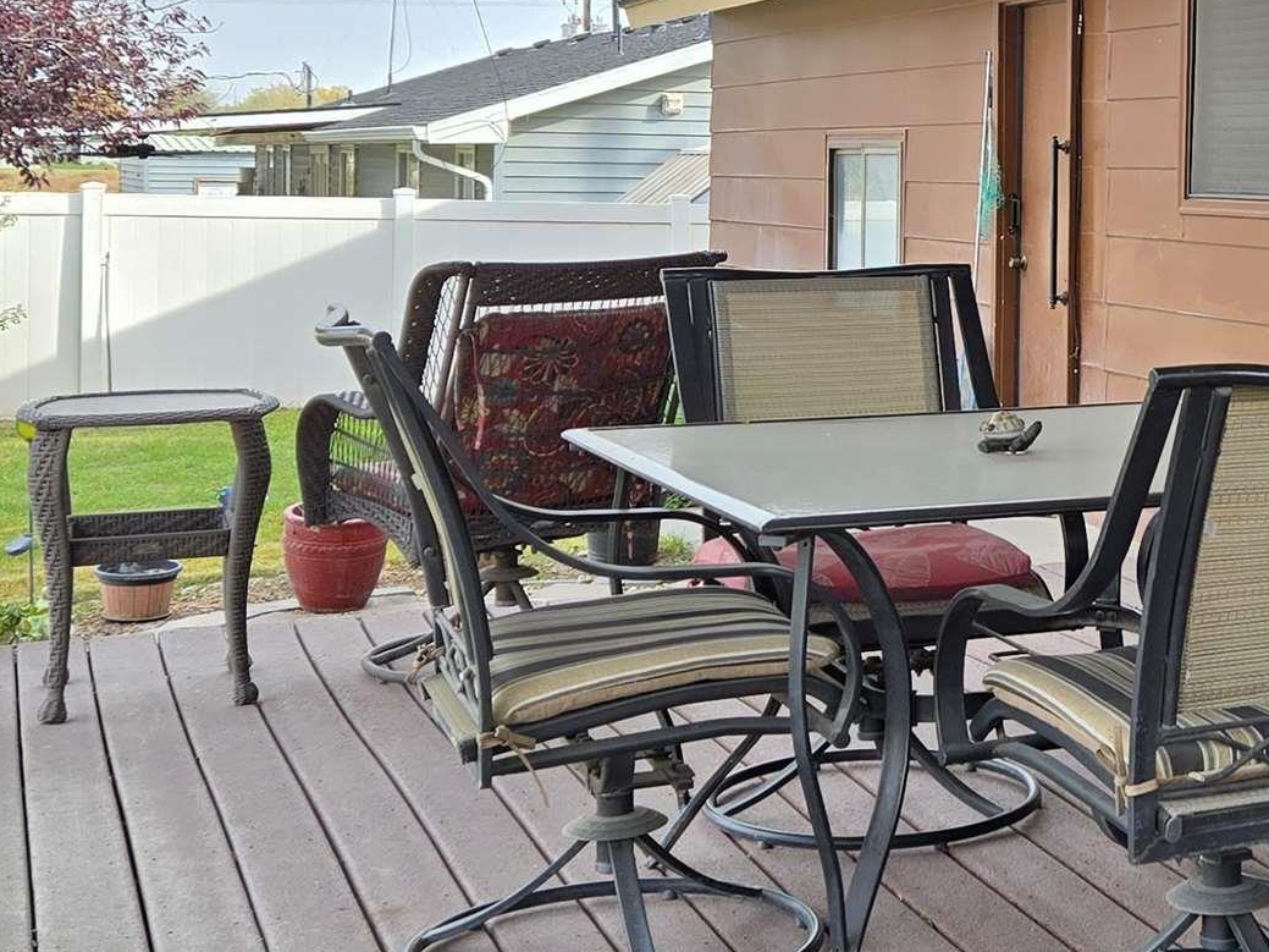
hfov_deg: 27.4
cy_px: 182
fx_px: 2493
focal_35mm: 68
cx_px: 1184
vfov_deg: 21.3
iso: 25
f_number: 1.8
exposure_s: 1/489
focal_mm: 5.4
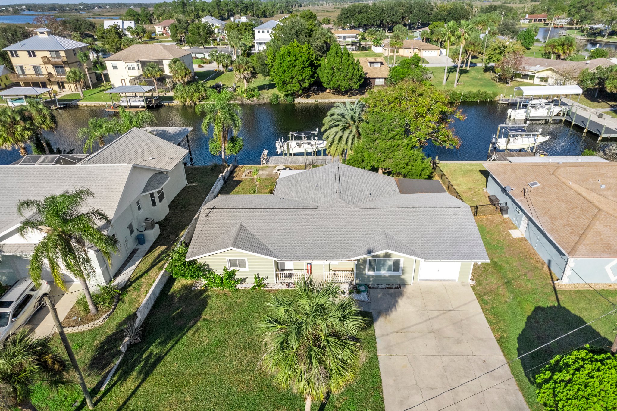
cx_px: 308
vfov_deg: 57.2
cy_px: 206
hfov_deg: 78.6
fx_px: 377
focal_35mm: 22
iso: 140
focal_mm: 8.38
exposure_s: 1/4000
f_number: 2.8
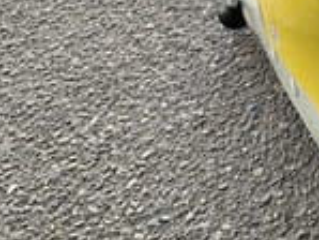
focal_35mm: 97
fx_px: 895
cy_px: -78
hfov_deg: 17.8
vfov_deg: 14.6
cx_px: 501
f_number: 1.8
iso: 25
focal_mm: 3
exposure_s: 1/164
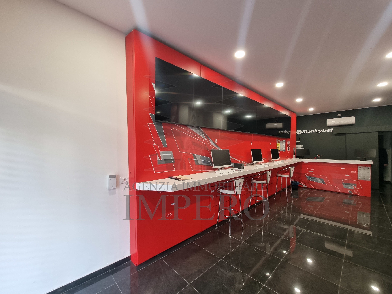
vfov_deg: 89.9
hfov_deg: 106.2
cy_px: 147
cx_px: 196
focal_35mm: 13
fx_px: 147
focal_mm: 2.2
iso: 160
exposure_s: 1/50
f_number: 2.2
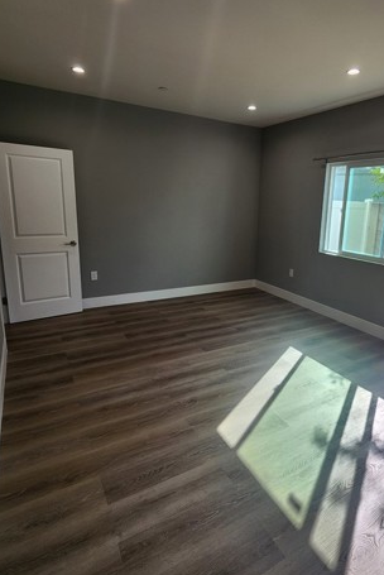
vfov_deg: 86.8
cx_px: 239
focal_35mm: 19
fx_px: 304
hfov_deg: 63.8
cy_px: 278
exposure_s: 1/144
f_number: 2.2
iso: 50
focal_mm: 2.2
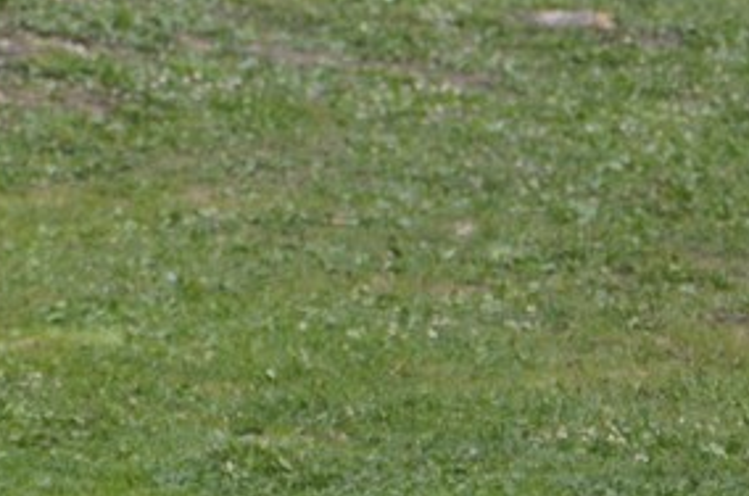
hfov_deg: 4.9
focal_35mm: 423
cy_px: -309
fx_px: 8781
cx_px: -235
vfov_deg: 3.2
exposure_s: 1/500
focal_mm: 80
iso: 500
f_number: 5.3
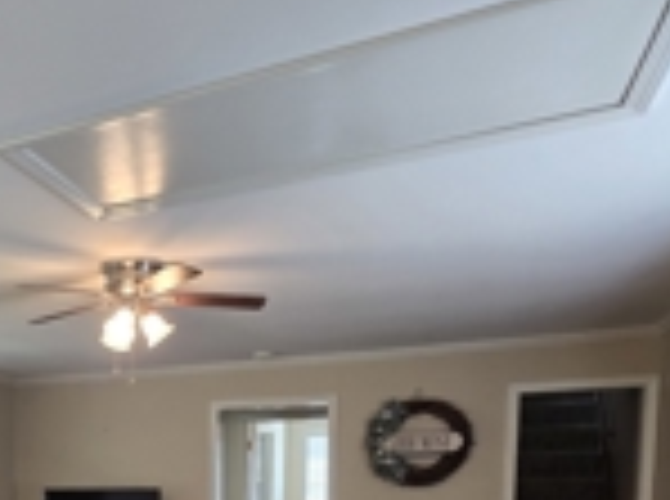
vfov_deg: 34.6
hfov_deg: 45.7
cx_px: 22
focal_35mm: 35
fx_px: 676
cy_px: 559
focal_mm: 2.2
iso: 160
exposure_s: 1/60
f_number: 2.2
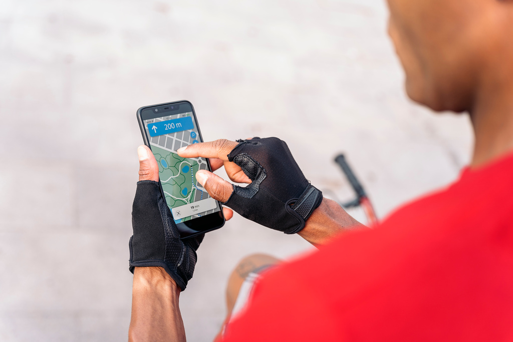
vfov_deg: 27.7
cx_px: 256
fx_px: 694
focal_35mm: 49
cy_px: 171
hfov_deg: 40.6
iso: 100
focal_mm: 48.7
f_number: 2.8
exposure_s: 1/250
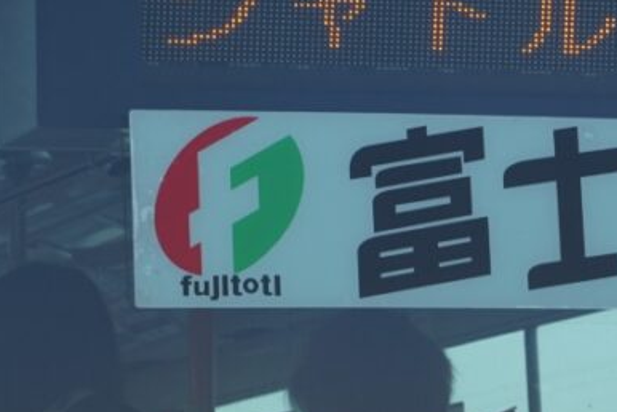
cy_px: -18
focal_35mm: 298
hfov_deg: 6.9
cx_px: 504
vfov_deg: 4.6
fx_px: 5117
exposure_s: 1/125
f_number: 9
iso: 100
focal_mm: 75
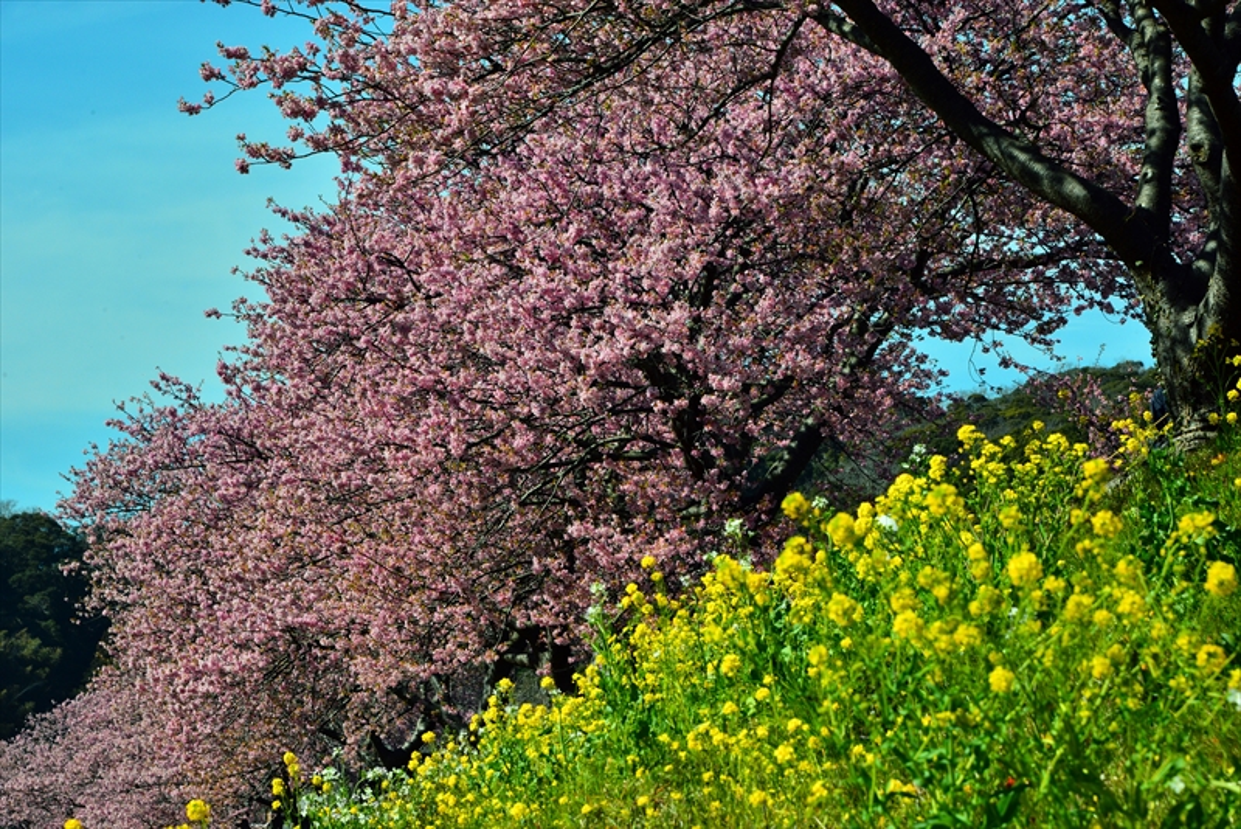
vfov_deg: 10.2
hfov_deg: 15.2
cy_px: 414
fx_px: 4655
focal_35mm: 135
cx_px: 620
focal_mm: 135
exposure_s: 1/1000
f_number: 16
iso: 800
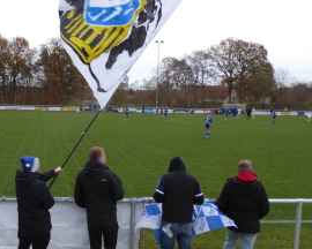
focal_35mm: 39
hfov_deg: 44.2
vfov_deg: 38.2
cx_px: 54
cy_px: 130
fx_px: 360
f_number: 3.3
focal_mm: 4.3
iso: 80
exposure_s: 1/125
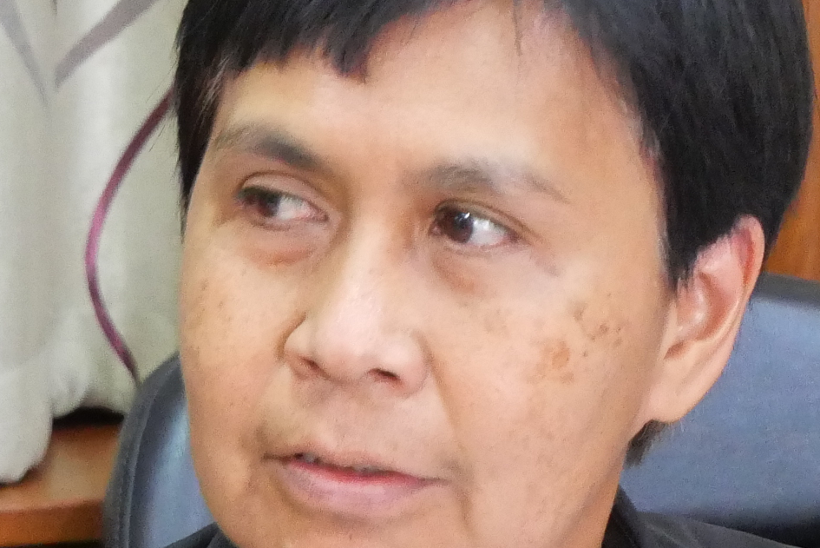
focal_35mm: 487
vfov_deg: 2.8
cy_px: 617
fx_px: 11097
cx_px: 617
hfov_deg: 4.2
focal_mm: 60
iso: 3200
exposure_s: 1/20
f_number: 6.3
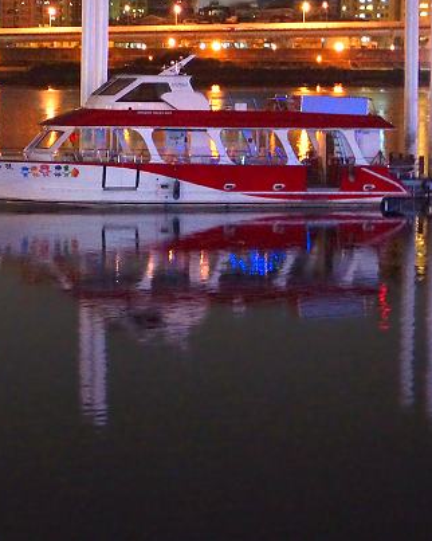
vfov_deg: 16.5
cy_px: 120
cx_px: -86
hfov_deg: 12.9
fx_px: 1857
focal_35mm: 116
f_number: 2.8
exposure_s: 1/6
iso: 1600
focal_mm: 35
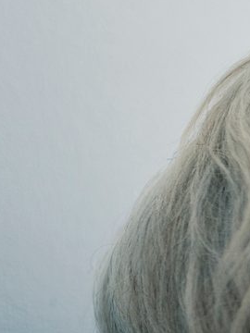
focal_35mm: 198
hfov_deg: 6.7
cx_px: 777
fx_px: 1907
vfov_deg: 10.0
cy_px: 264
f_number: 2
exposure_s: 1/160
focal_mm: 35
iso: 200
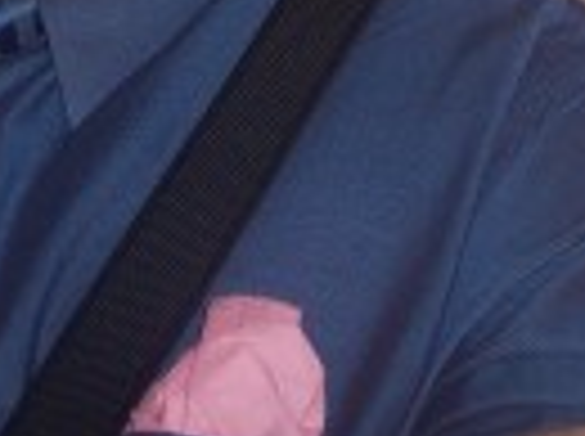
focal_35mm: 135
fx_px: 2277
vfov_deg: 10.6
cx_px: 302
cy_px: -209
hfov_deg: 14.6
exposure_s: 1/60
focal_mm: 8
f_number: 2.8
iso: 100
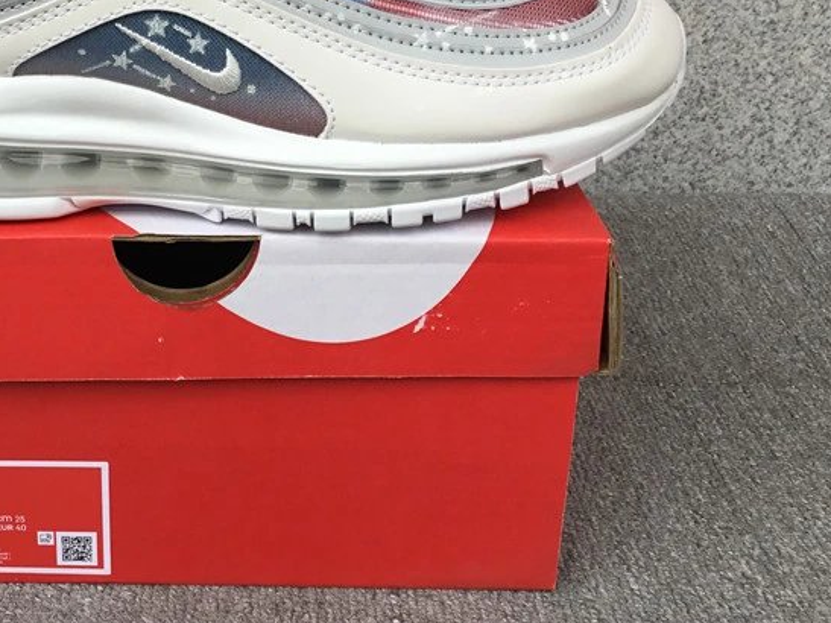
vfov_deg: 28.2
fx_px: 1224
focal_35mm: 51
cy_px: 160
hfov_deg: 36.7
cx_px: 217
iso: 25
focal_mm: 3.3
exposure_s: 1/227
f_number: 2.4
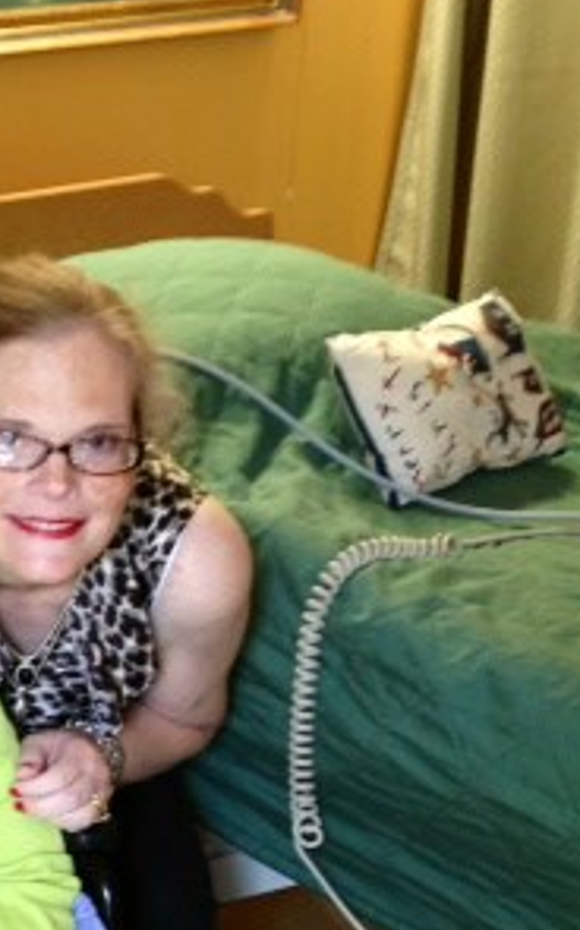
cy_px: 558
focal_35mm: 76
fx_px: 1925
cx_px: -281
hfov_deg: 15.8
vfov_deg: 27.1
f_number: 2.4
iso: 100
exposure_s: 1/20
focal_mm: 4.13
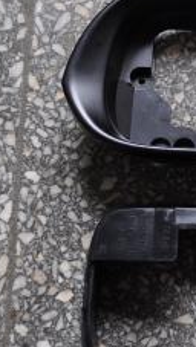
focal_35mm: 83
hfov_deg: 14.1
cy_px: 190
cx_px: 243
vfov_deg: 25.6
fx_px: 765
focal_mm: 24
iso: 400
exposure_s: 1/80
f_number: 4.2
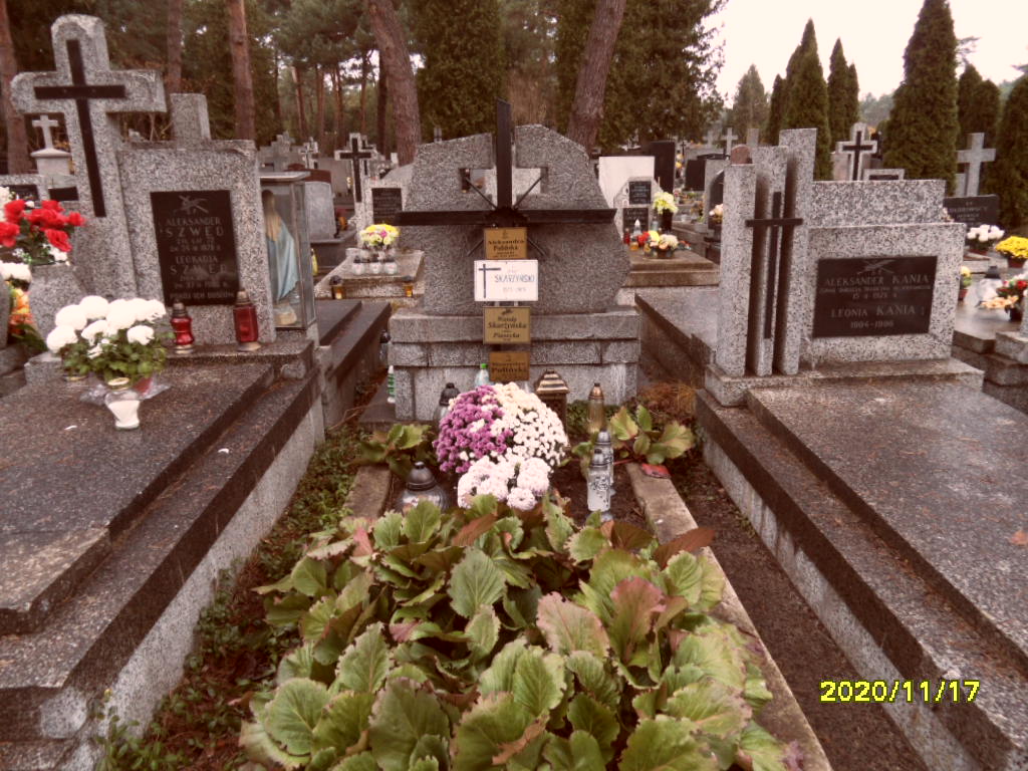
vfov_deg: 56.8
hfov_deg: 71.6
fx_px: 713
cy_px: 386
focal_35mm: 24
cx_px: 514
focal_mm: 3.9
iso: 100
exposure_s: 1/45
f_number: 3.2
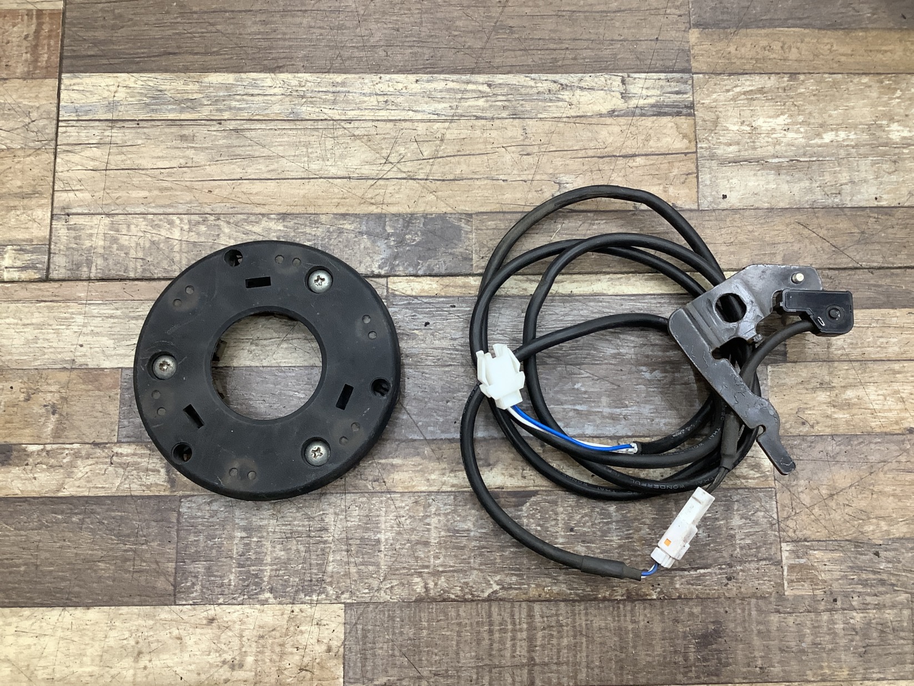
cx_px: 457
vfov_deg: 45.5
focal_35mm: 31
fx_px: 819
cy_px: 343
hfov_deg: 58.3
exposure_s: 1/50
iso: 125
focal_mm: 3.3
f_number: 2.4
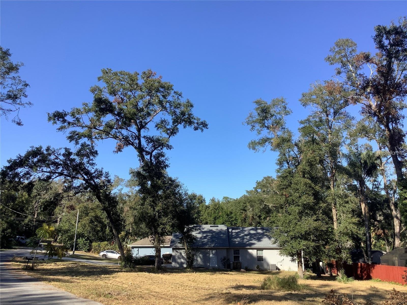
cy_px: 152
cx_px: 204
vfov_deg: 45.4
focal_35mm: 31
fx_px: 364
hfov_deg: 58.4
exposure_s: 1/936
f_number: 2.4
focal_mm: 3.3
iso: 25
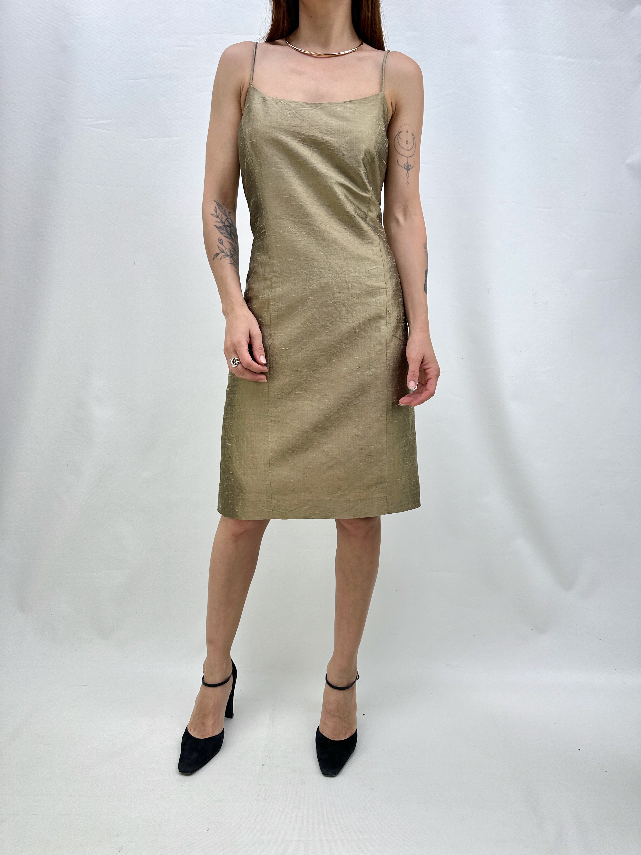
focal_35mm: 24
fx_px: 593
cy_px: 428
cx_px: 320
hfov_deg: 56.8
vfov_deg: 71.6
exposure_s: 1/943
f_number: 1.78
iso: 80
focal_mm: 6.86
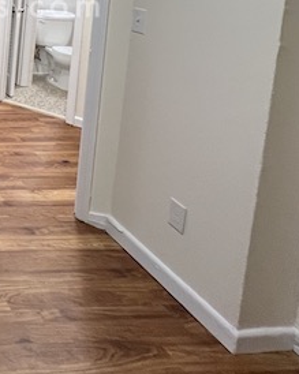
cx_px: -165
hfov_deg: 26.6
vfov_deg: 41.3
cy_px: -16
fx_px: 410
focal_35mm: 37
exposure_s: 1/60
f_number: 1.8
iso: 250
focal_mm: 1.57
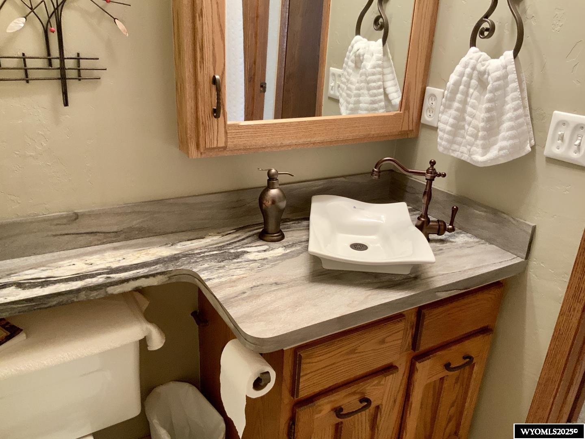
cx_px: 292
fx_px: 490
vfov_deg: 48.2
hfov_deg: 61.7
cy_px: 220
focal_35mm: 29
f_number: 1.8
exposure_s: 1/60
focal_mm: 3
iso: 160
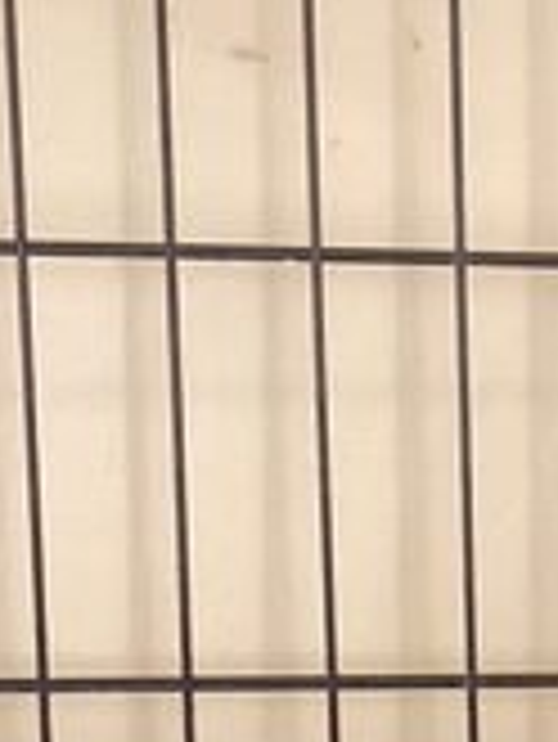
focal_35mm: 120
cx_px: 954
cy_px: 751
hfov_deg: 11.6
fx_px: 2576
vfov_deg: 16.1
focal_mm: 3.3
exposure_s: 1/60
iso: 400
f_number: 2.4
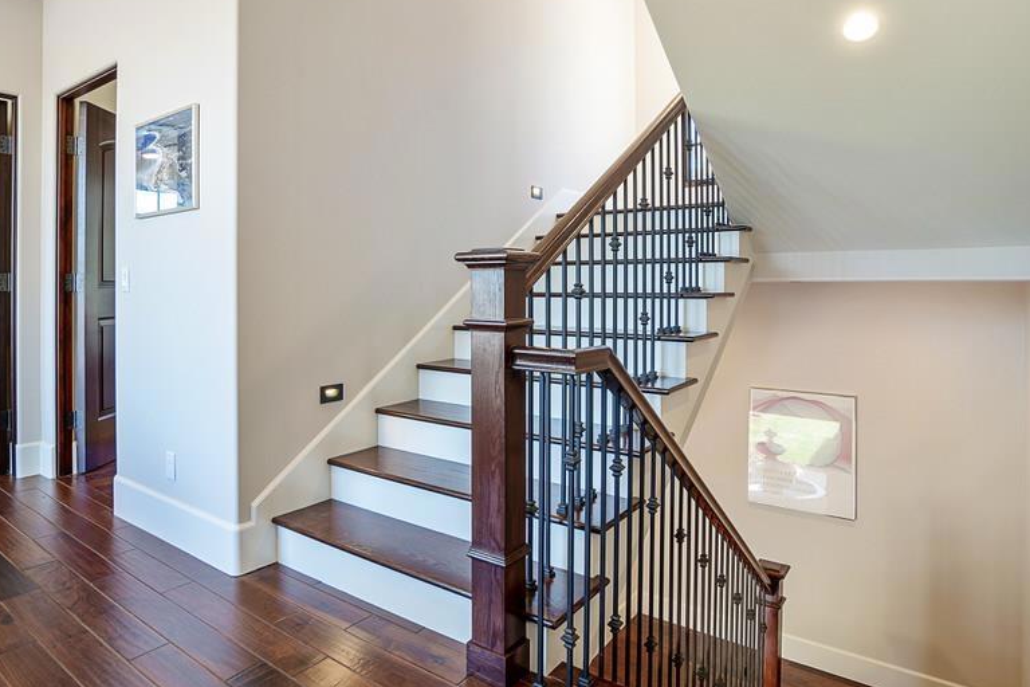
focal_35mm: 20
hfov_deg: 83.7
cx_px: 457
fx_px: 572
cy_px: 289
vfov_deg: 61.6
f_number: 7.1
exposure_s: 1/5
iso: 100
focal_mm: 10
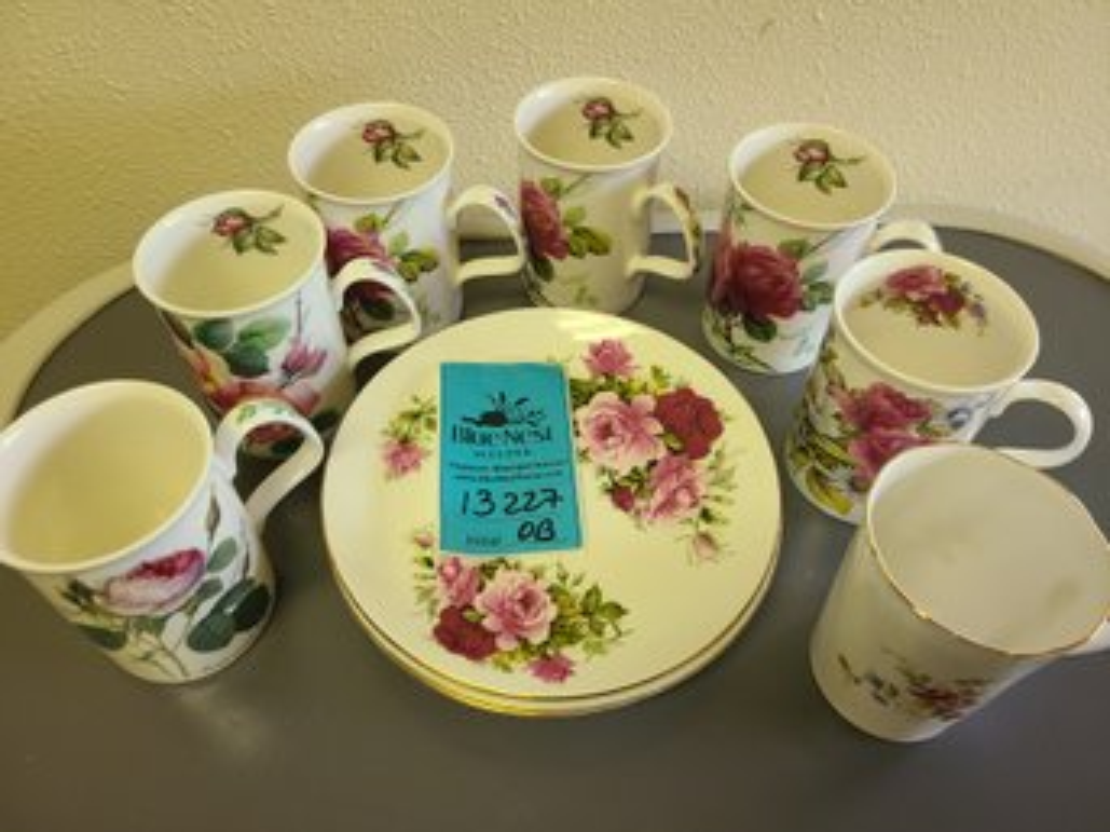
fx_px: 833
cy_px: 416
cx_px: 555
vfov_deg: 53.0
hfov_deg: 67.3
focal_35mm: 26
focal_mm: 5.4
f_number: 1.8
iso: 160
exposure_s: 1/60
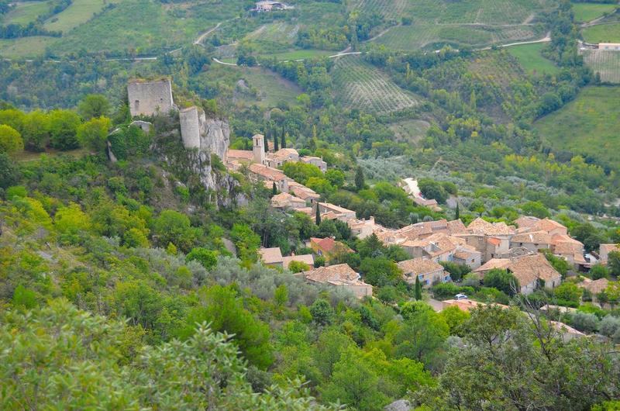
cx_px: 310
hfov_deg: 35.1
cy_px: 206
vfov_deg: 23.7
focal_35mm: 57
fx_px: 980
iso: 360
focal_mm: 38
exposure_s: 1/125
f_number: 5.6
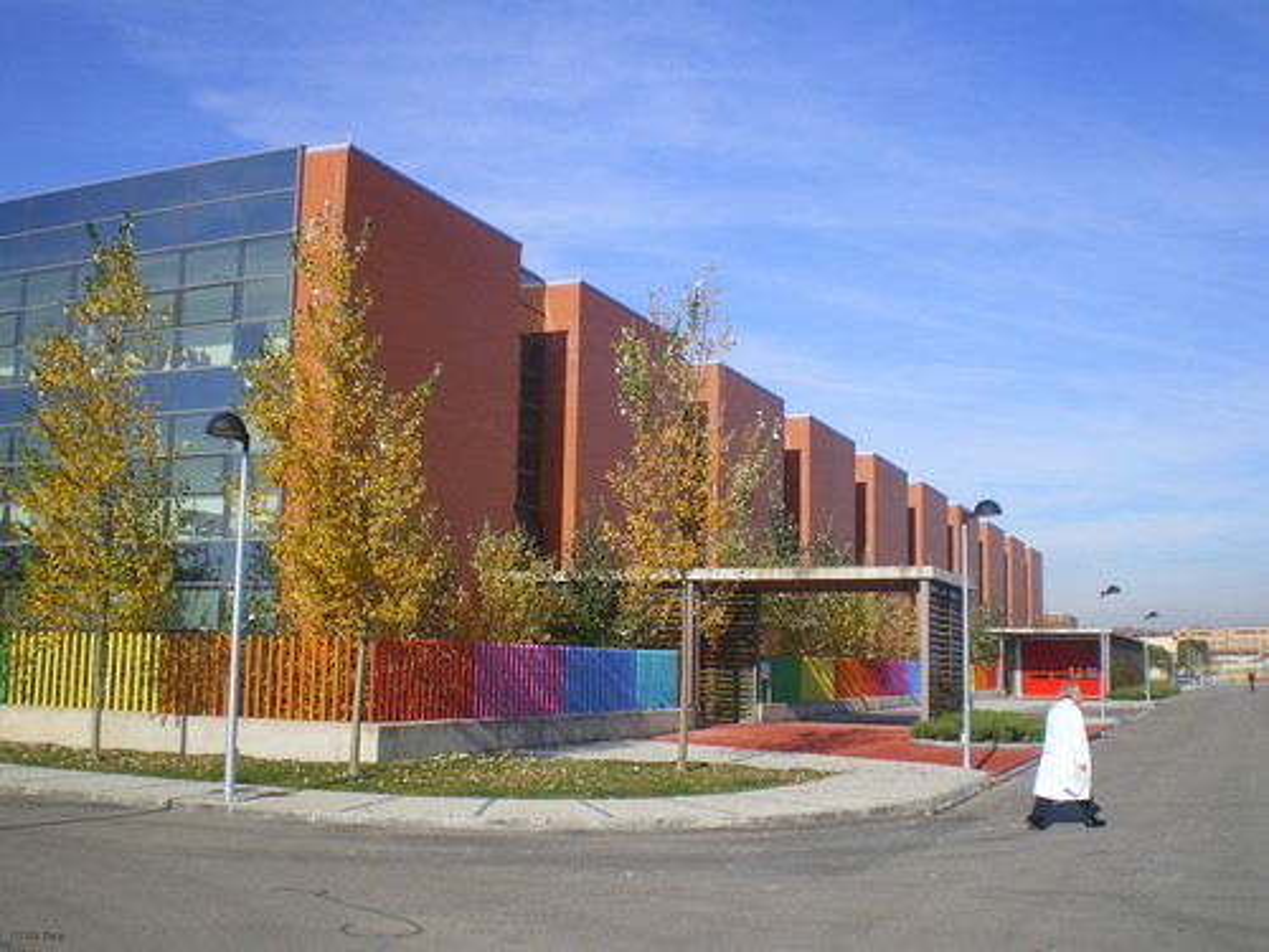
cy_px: 476
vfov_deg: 37.7
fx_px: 1393
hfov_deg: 49.0
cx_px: 634
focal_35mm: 38
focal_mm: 6.3
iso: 64
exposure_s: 1/400
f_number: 4.6
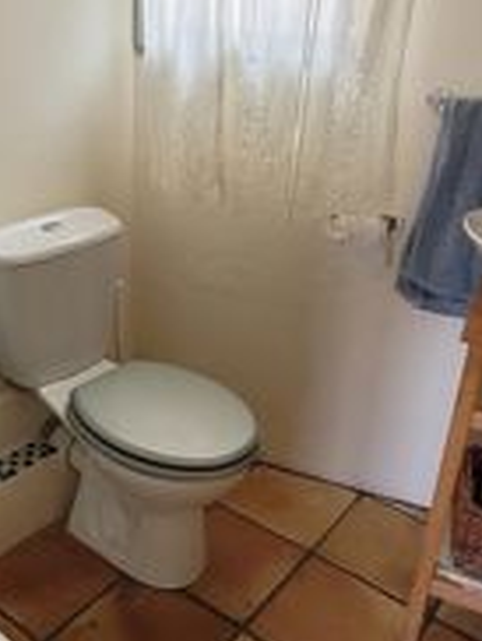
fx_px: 704
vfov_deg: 48.9
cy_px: 310
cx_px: 185
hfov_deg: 37.6
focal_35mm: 38
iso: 160
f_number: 2.2
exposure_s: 1/50
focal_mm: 1.74
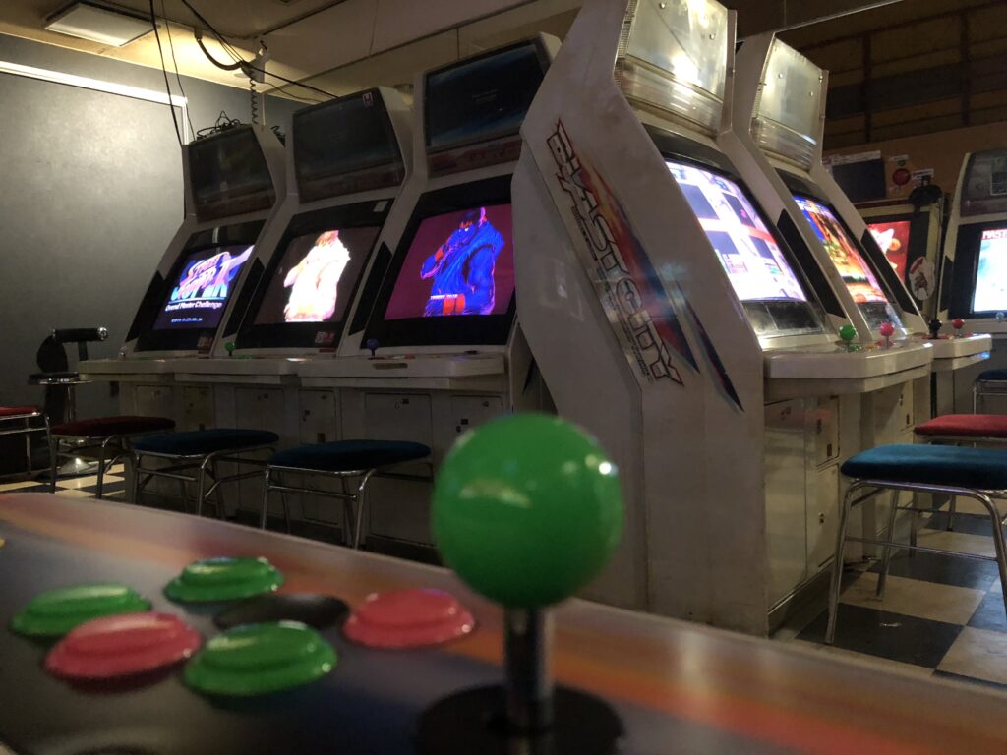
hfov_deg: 61.7
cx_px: 504
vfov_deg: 48.2
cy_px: 378
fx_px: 844
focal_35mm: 29
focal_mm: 3.99
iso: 125
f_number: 1.8
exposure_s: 1/4
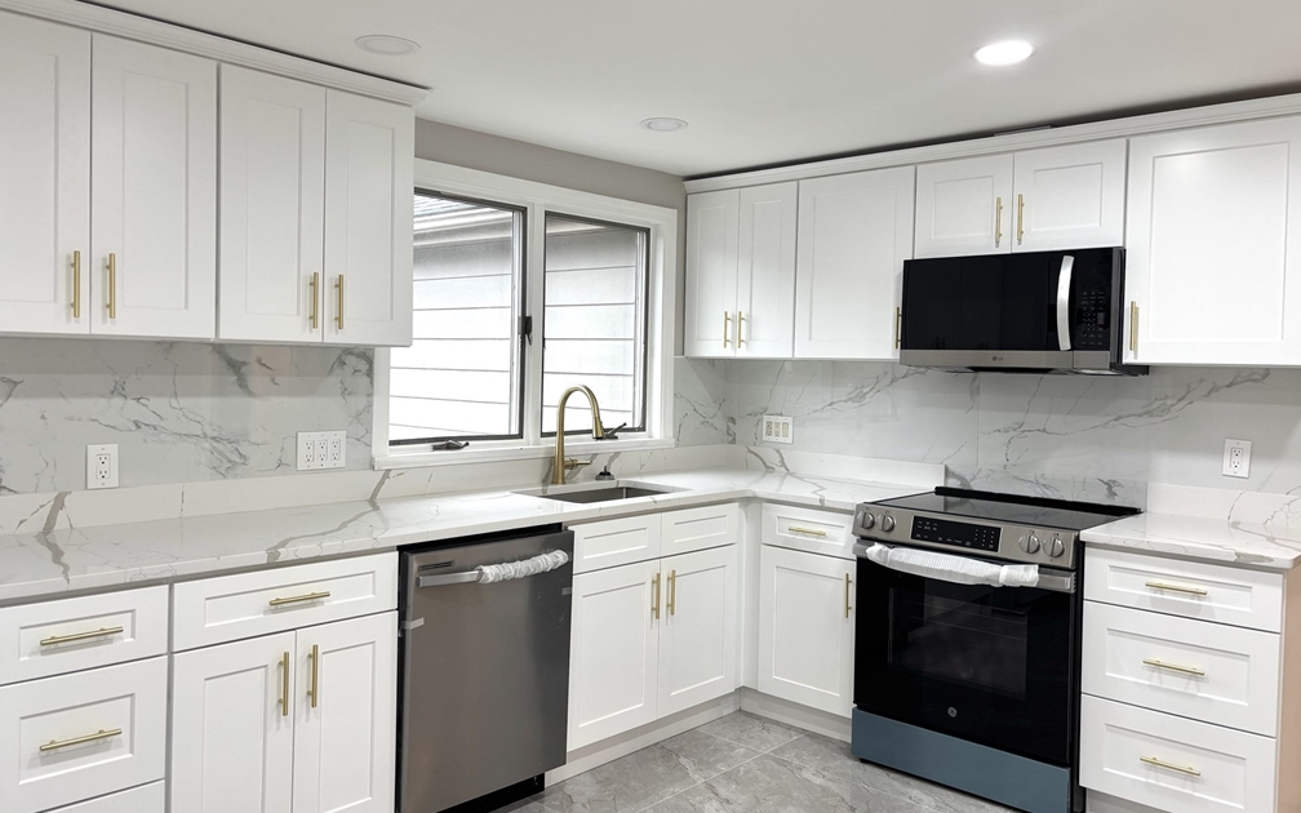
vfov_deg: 44.5
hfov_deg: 66.5
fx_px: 993
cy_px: 386
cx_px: 653
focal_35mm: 28
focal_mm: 5.96
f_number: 1.6
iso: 80
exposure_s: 1/120
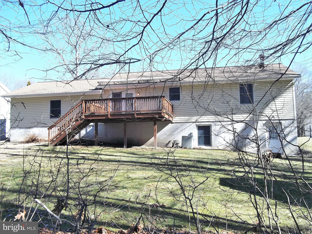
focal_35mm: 32
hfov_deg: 56.8
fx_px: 288
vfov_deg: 44.2
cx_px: 156
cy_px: 117
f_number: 8.8
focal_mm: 5.7
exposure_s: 1/60
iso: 80
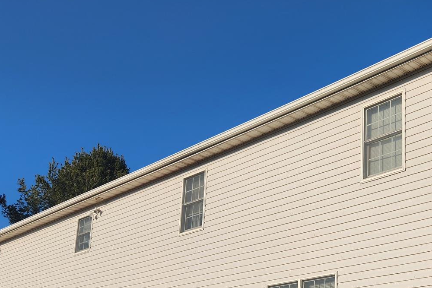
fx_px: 588
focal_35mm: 49
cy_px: 285
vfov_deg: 26.2
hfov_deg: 39.1
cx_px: 330
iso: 20
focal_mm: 5.4
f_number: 1.8
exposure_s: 1/2234
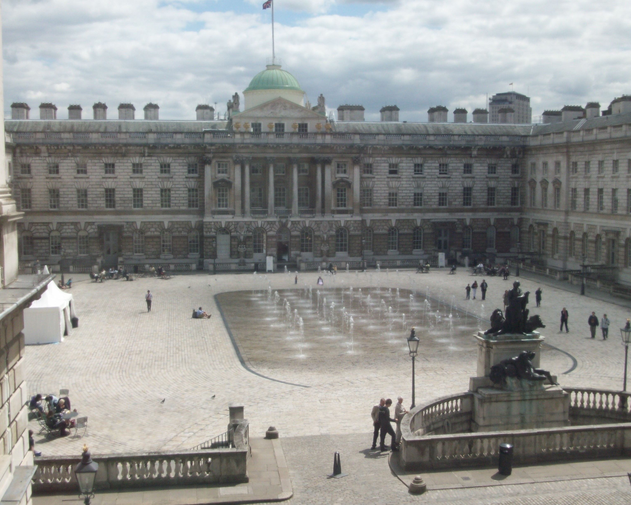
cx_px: 320
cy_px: 253
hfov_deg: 42.0
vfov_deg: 34.2
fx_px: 822
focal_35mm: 44
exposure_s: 1/346
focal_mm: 7.1
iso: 64
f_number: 3.2
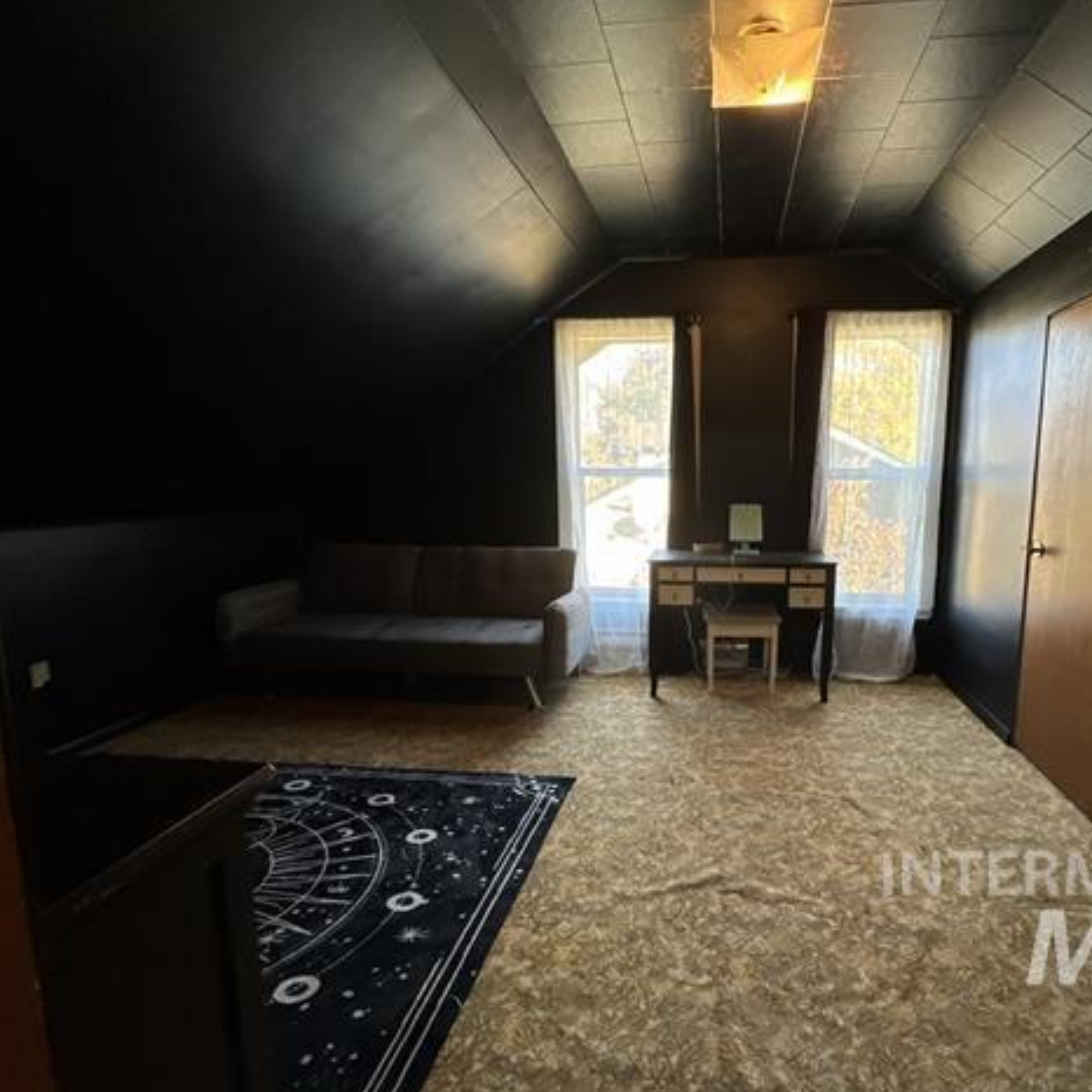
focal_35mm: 17
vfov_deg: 84.0
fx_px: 607
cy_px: 555
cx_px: 673
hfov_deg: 82.6
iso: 250
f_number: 2.2
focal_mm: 2.22
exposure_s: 1/60
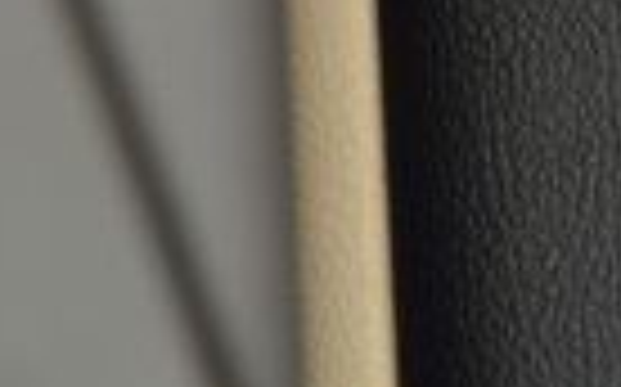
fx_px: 8388
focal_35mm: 496
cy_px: -389
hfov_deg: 4.2
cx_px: 1431
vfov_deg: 2.6
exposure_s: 1/125
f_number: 8
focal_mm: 70
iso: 100
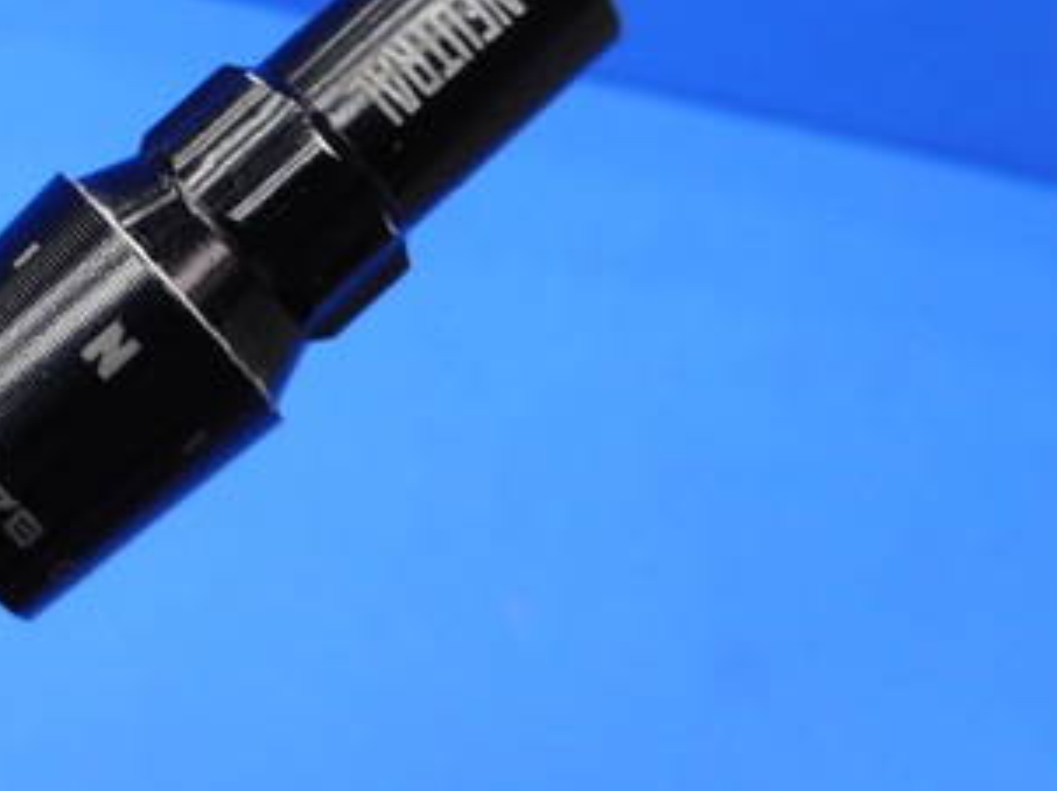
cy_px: 192
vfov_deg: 27.1
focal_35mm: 53
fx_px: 1617
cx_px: 154
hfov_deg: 34.6
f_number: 3.7
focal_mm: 4.5
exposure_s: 1/30
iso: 100
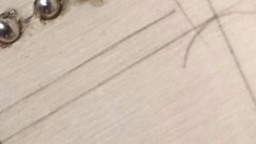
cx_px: 64
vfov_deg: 9.9
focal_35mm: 119
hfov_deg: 17.9
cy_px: -72
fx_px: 807
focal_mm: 4.15
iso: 125
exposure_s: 1/30
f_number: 2.2
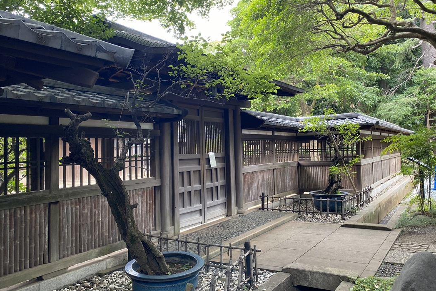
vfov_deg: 42.3
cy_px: 130
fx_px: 375
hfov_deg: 60.3
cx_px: 228
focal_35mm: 31
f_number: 1.8
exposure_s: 1/121
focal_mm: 4.25
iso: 80
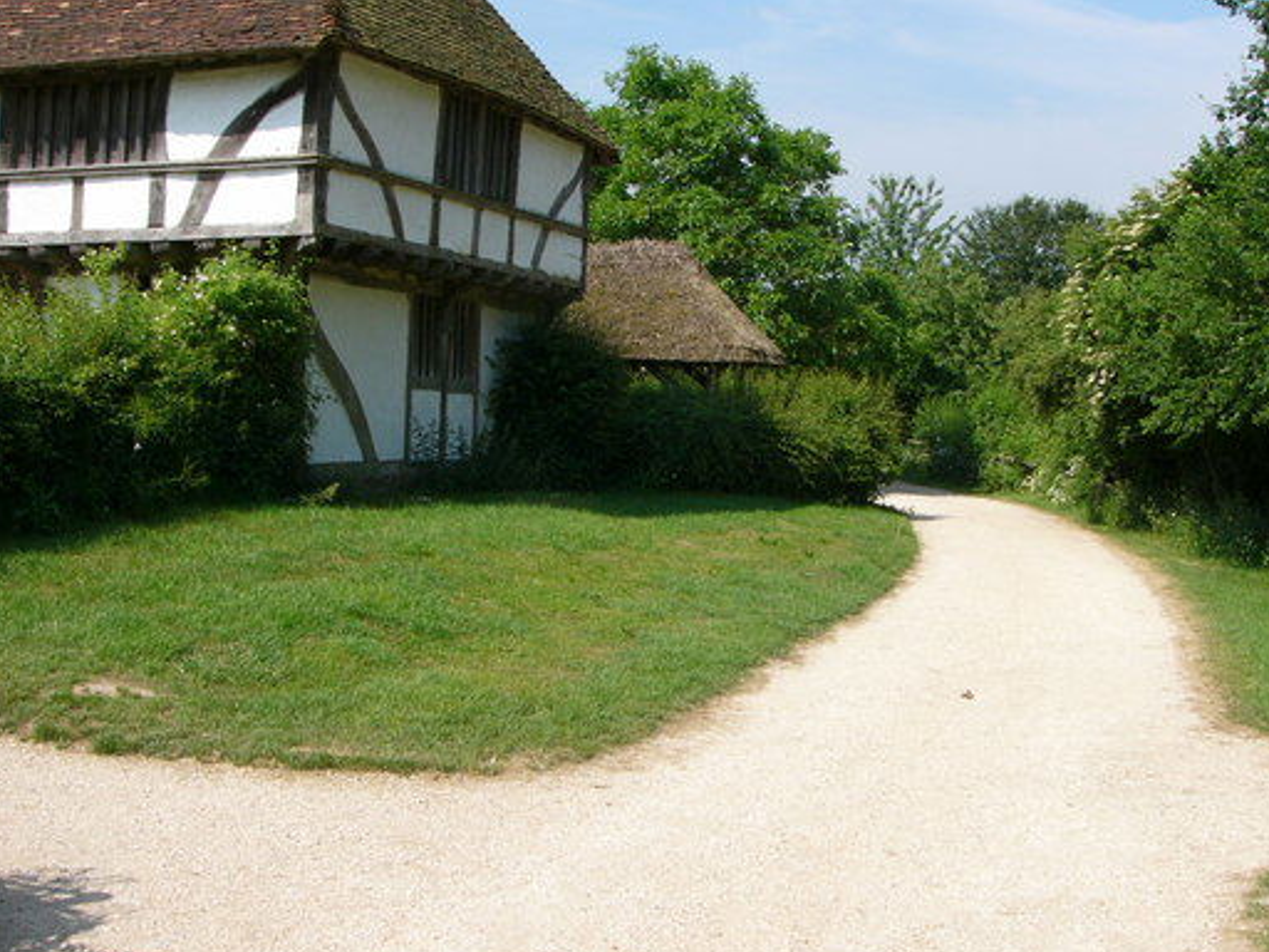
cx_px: 647
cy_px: 389
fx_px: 1650
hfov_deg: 42.1
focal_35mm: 45
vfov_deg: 32.1
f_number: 4.6
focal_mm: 6
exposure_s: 1/400
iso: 50
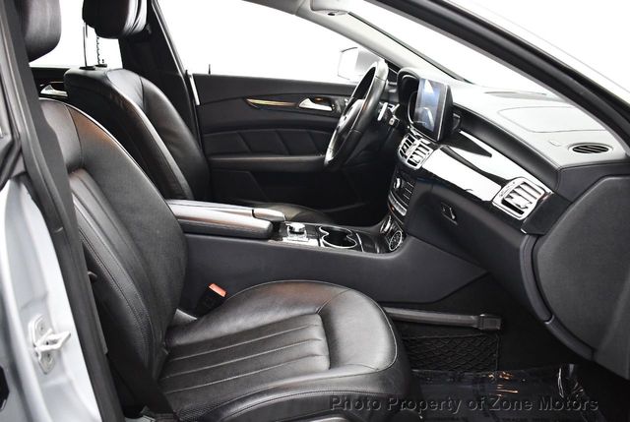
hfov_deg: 53.1
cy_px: 211
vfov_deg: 37.0
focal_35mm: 36
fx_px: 631
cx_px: 315
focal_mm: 18
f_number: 3.5
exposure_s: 1/125
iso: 3200
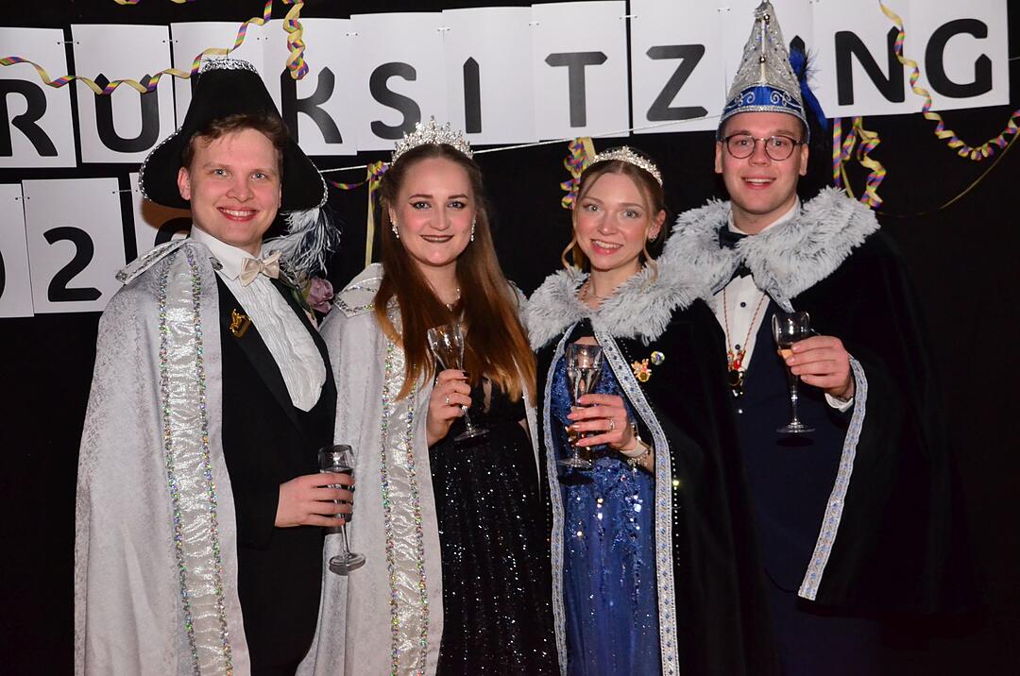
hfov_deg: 43.7
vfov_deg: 29.8
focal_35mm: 45
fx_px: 1273
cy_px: 338
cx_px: 510
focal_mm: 30
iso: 3200
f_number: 5
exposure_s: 1/80
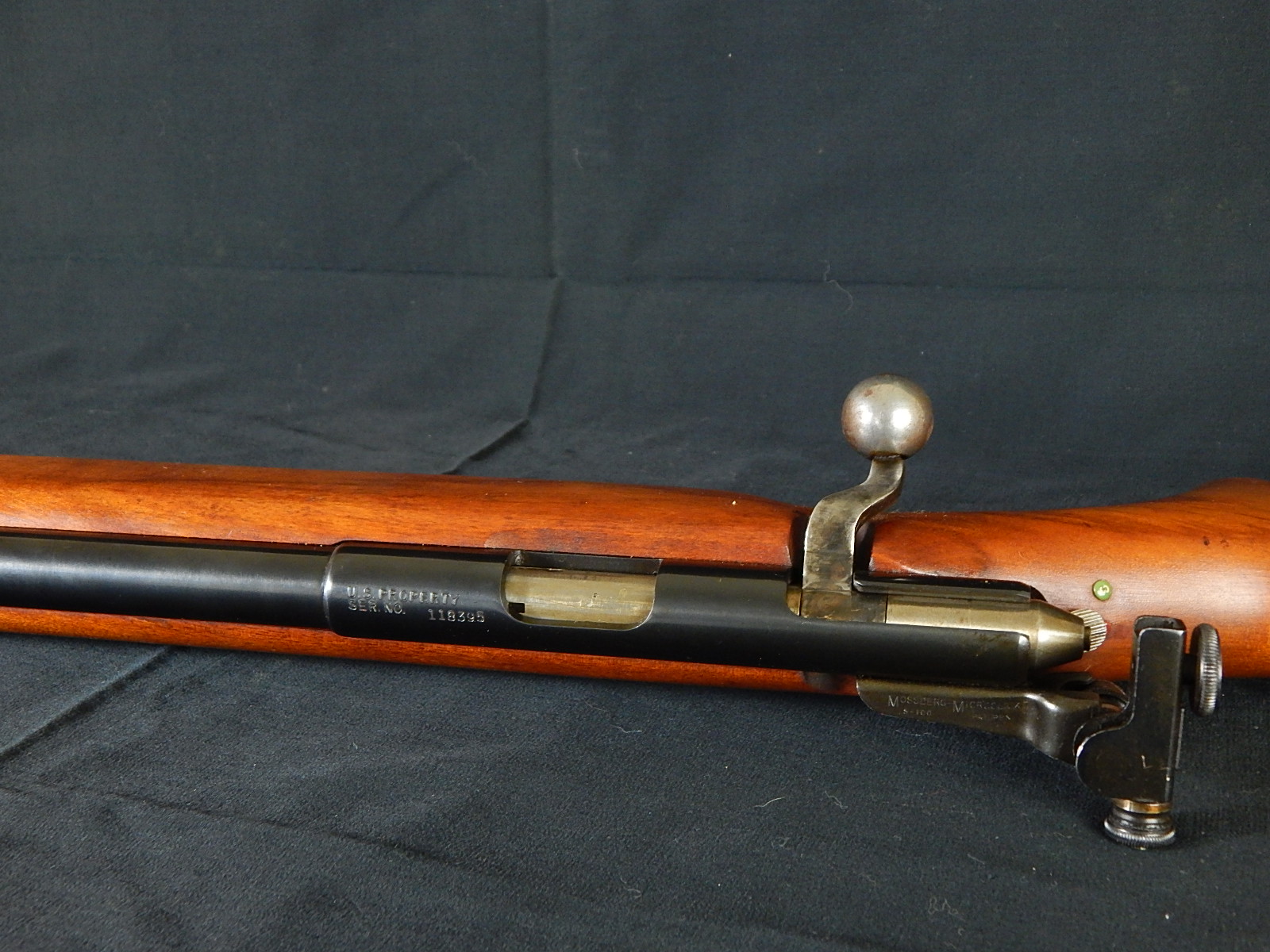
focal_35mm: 43
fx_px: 1578
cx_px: 635
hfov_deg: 43.9
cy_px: 476
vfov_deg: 33.6
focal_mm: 7.7
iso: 400
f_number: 3.6
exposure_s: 1/15
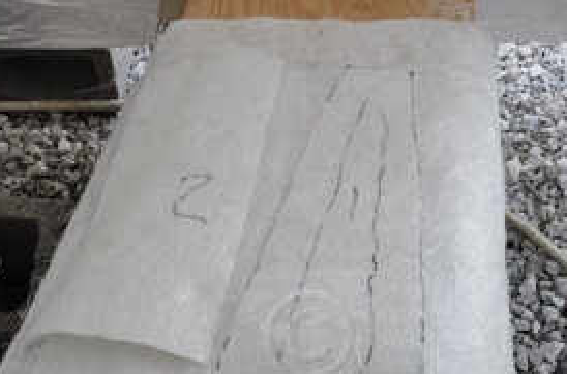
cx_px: 310
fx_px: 1084
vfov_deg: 19.6
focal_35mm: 69
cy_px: 202
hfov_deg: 29.3
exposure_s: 1/125
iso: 320
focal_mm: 30
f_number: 5.6
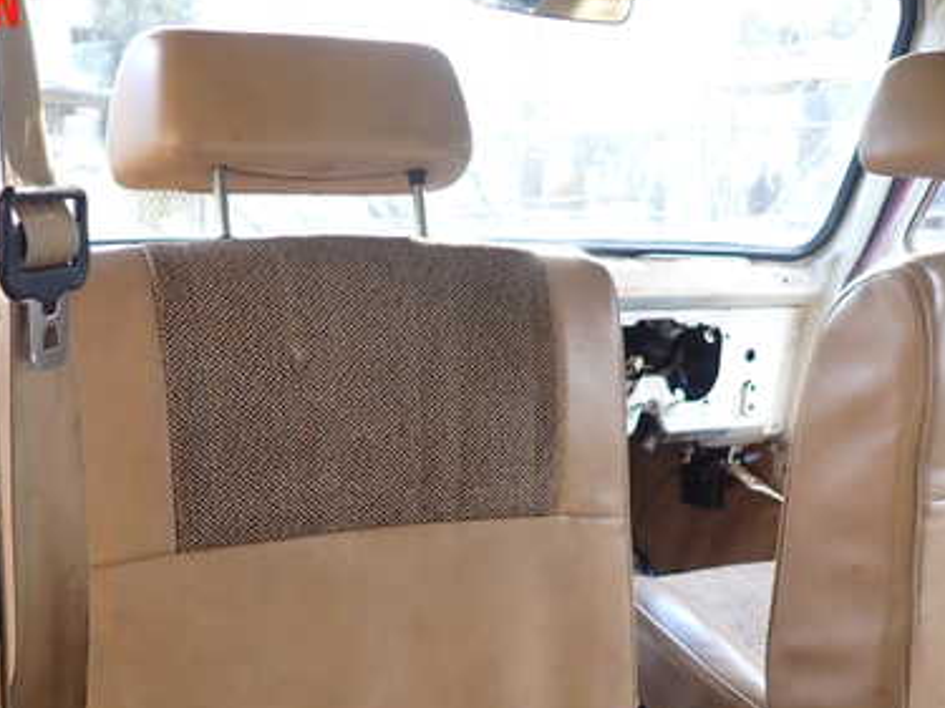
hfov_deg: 46.1
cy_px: 547
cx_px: 318
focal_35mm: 40
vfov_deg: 35.0
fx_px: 1092
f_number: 2
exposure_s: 1/60
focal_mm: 4.5
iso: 160
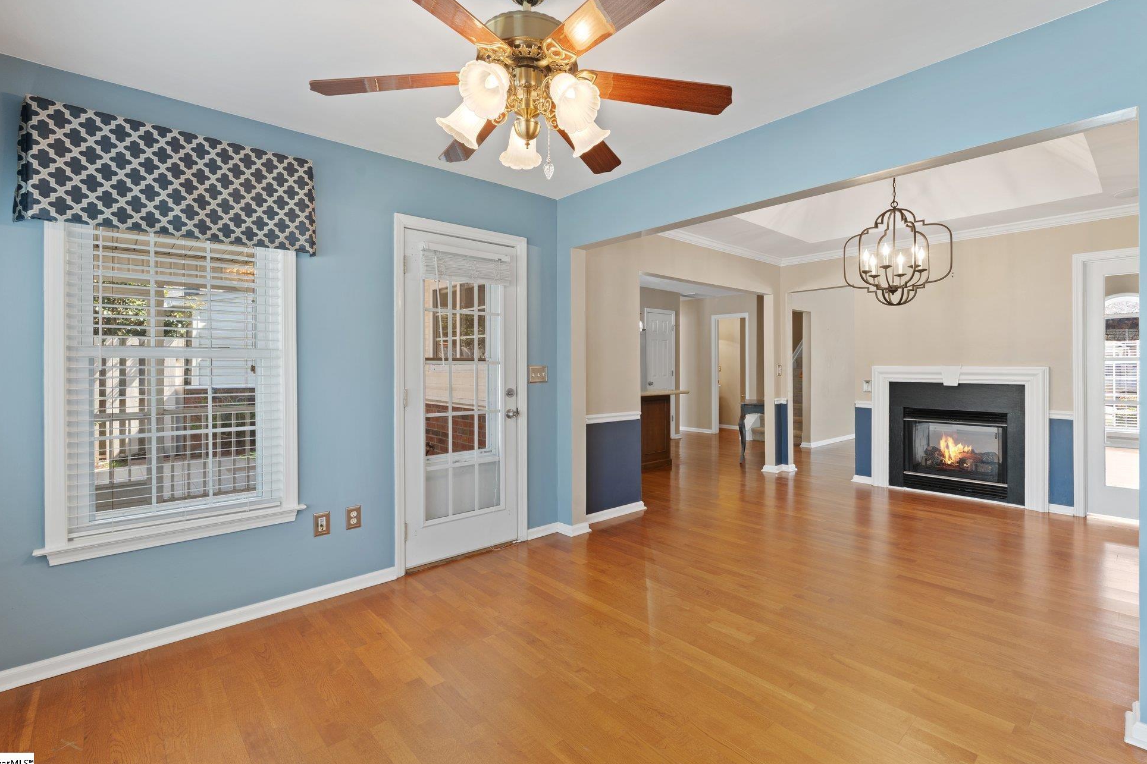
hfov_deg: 93.3
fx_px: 542
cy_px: 365
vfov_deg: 70.4
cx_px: 588
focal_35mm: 17
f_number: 9
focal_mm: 16
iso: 250
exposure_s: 1/2
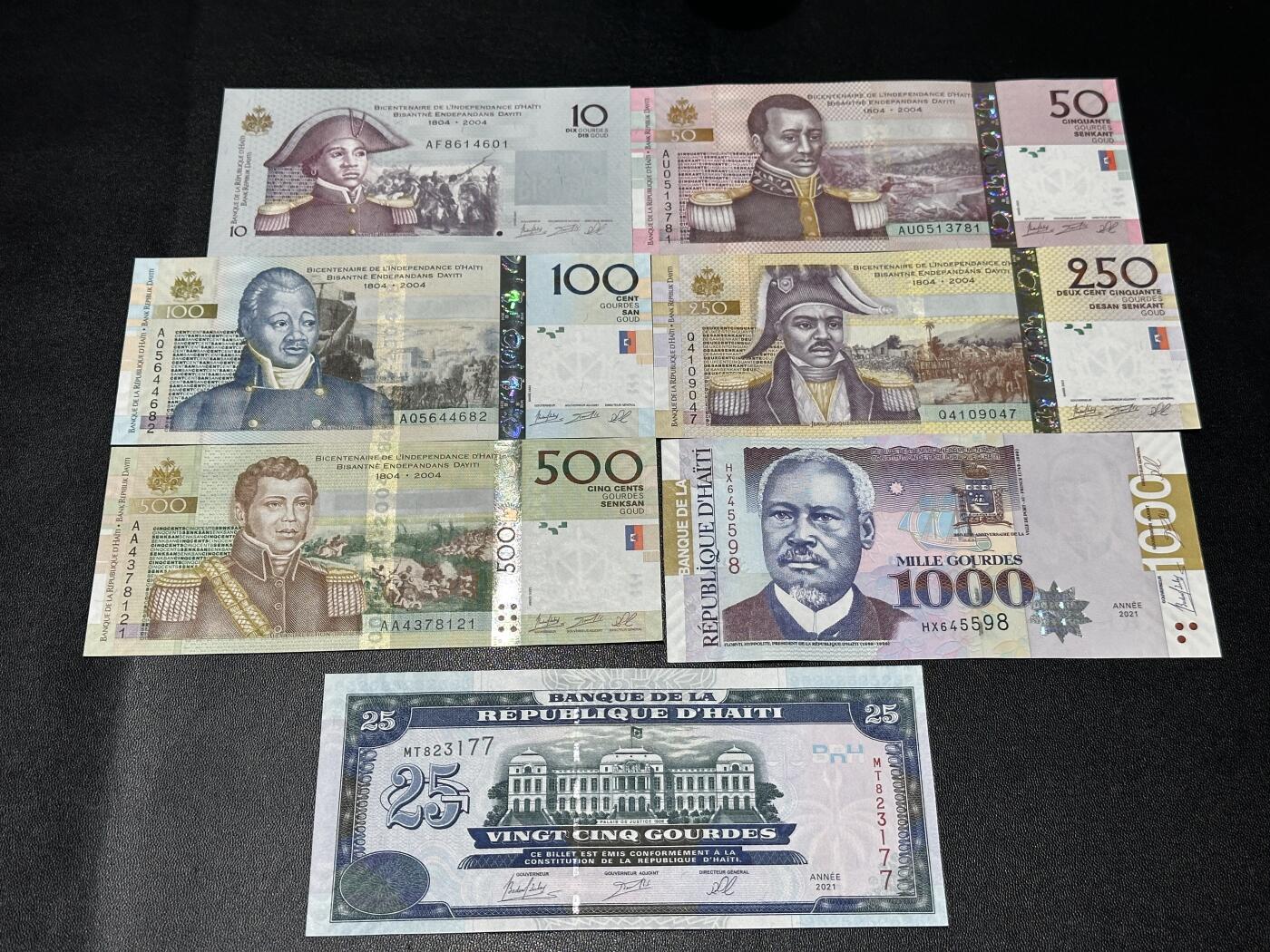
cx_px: 635
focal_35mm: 48
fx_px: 1761
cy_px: 476
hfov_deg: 39.7
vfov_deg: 30.3
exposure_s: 1/50
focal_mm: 6.86
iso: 64
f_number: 1.78
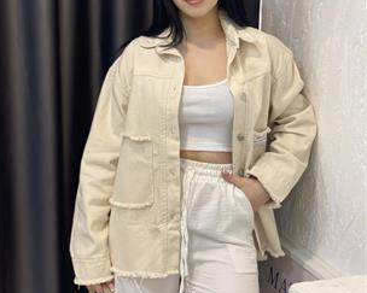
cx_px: 181
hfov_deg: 27.5
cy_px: 113
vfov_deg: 22.1
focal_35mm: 69
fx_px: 749
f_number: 2
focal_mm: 6
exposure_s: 1/100
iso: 64
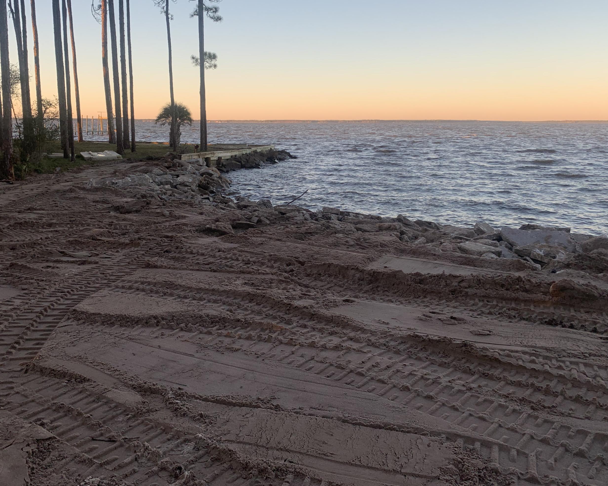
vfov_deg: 47.0
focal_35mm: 31
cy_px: 211
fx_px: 558
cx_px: 279
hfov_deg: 57.1
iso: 25
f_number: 1.8
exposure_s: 1/318
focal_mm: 4.25
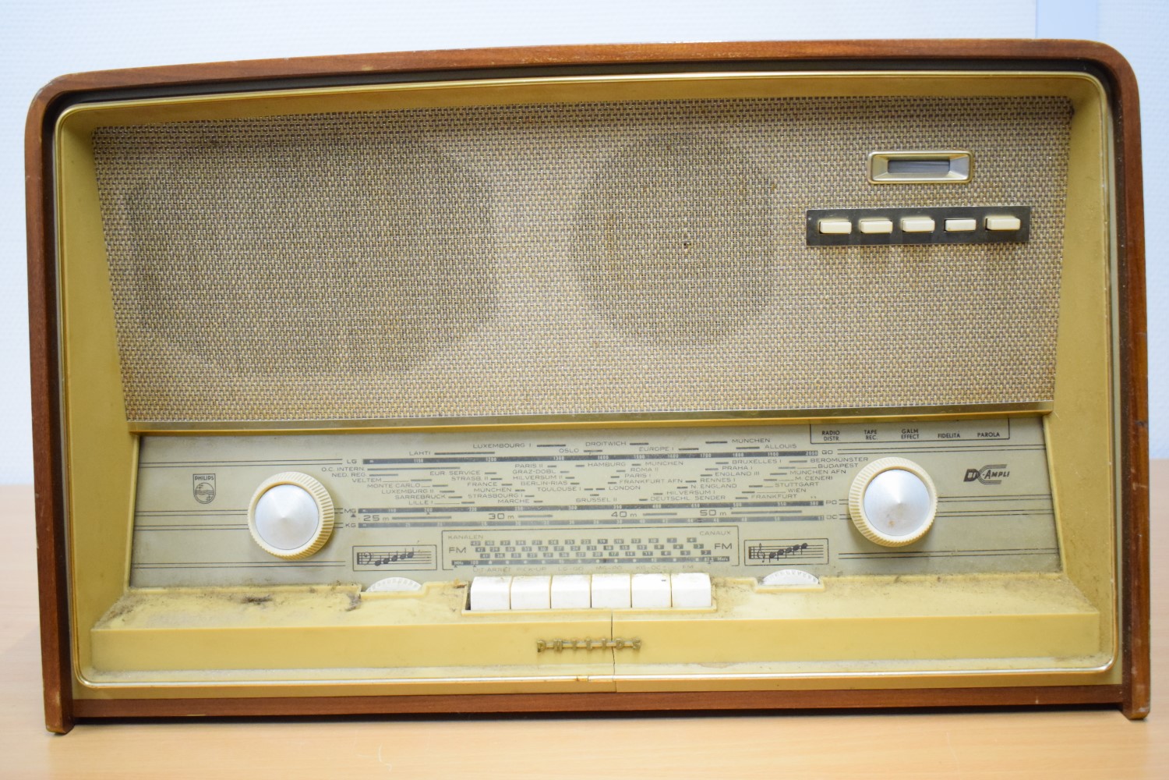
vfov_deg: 35.5
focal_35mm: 38
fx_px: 1218
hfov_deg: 51.3
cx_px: 584
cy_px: 390
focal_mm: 25
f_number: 4
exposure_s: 1/125
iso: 3200
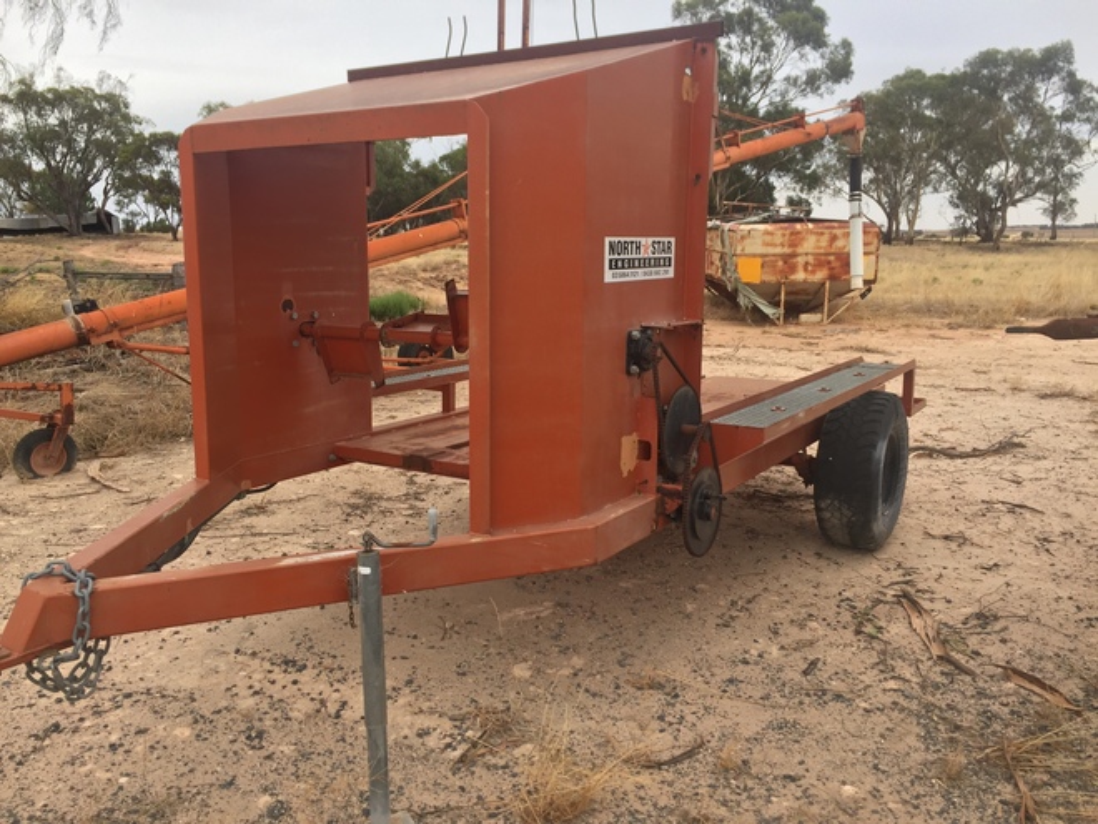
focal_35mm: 29
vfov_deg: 48.2
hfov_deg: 61.7
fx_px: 920
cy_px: 412
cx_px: 549
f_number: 2.2
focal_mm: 4.15
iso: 32
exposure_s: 1/719
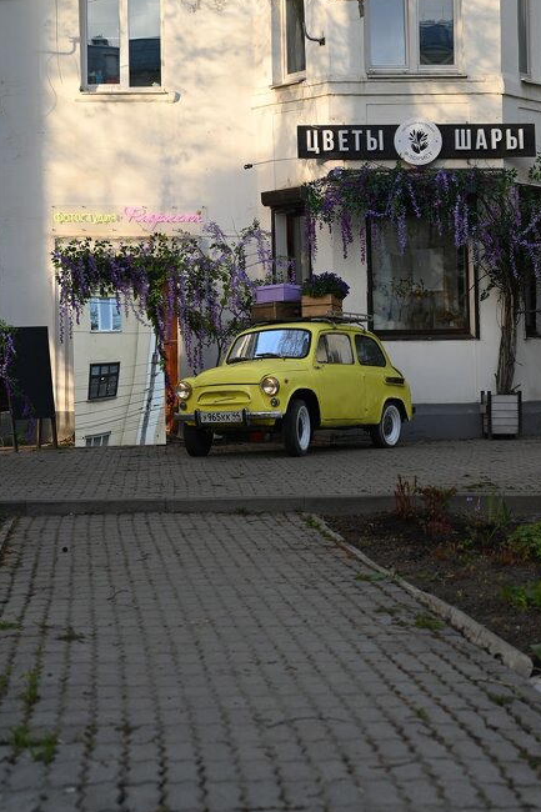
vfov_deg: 31.9
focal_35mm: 63
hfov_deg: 21.6
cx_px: 251
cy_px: 347
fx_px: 1421
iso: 200
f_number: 4
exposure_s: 1/320
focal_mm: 51
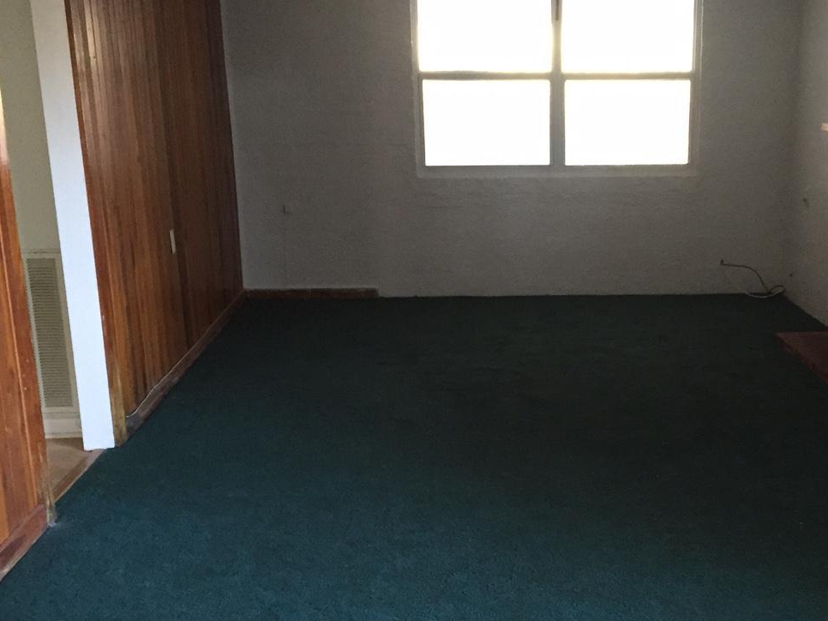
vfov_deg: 29.4
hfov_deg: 38.5
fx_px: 1172
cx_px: 553
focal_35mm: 49
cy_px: 430
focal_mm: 4.15
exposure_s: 1/30
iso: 250
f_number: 2.2
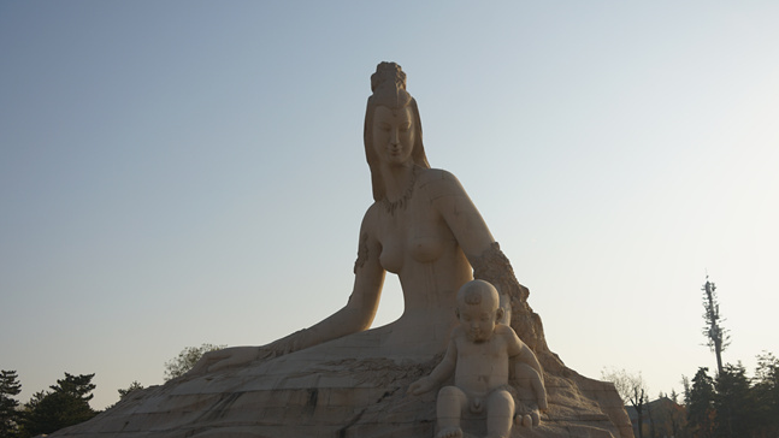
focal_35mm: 34
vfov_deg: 34.5
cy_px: 268
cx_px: 400
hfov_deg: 58.0
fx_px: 702
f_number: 5
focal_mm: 30
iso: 100
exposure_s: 1/1000
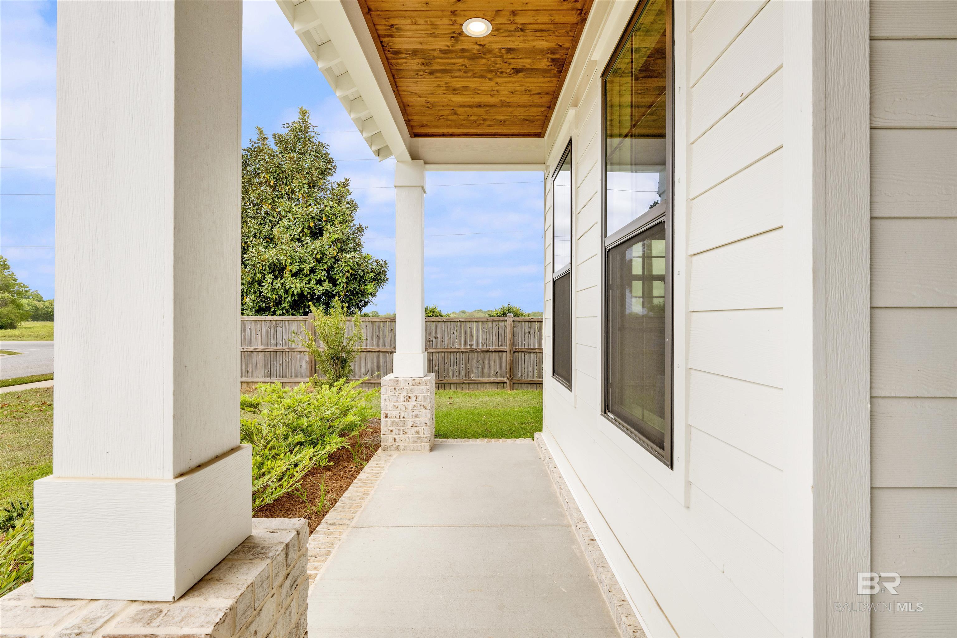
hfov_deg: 93.3
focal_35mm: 17
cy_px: 319
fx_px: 452
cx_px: 478
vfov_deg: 70.4
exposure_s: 1/250
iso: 400
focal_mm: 17
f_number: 11
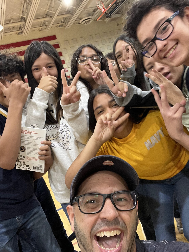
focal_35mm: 30
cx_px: 94
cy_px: 126
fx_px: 218
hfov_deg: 46.8
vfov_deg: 60.0
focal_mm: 2.71
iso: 250
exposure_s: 1/40
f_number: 2.2
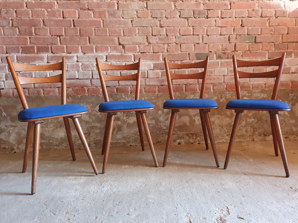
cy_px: 112
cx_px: 149
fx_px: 224
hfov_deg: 67.3
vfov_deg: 53.1
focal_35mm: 26
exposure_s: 1/50
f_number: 1.5
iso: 400
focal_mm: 4.32
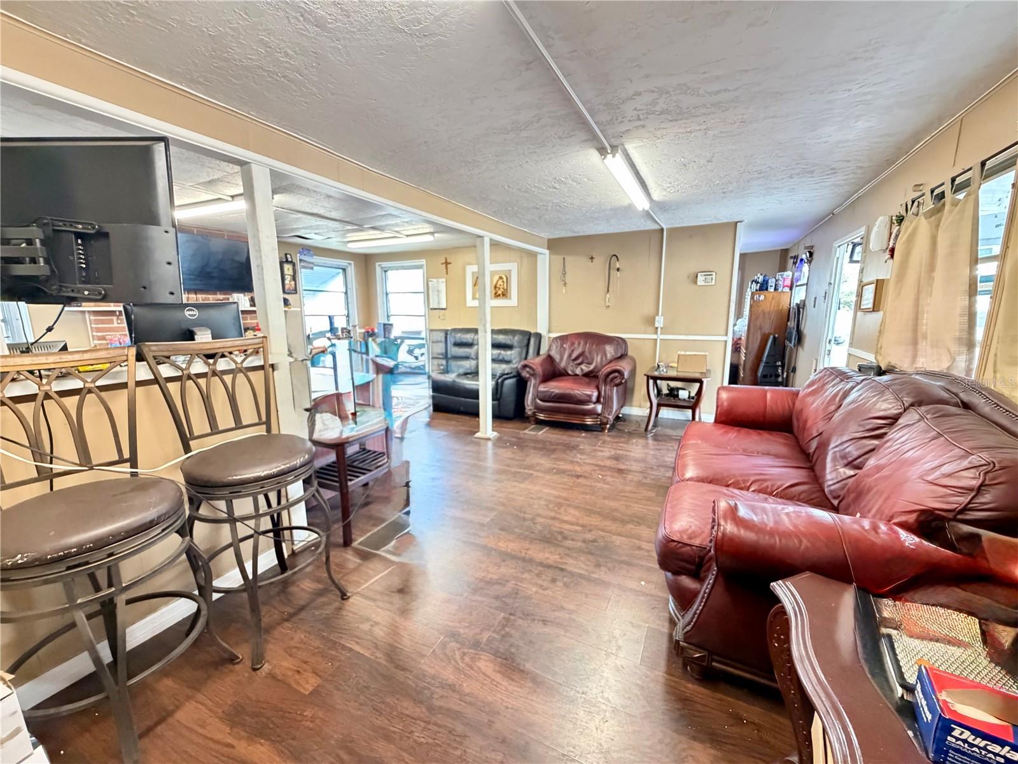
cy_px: 382
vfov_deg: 85.7
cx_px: 509
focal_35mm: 14
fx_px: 412
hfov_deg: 102.1
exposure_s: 1/60
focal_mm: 2.22
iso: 800
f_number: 2.2
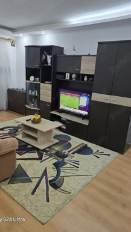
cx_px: 66
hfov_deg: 44.4
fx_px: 161
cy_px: 114
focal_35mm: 26
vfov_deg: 71.9
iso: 250
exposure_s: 1/100
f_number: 1.7
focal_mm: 6.3
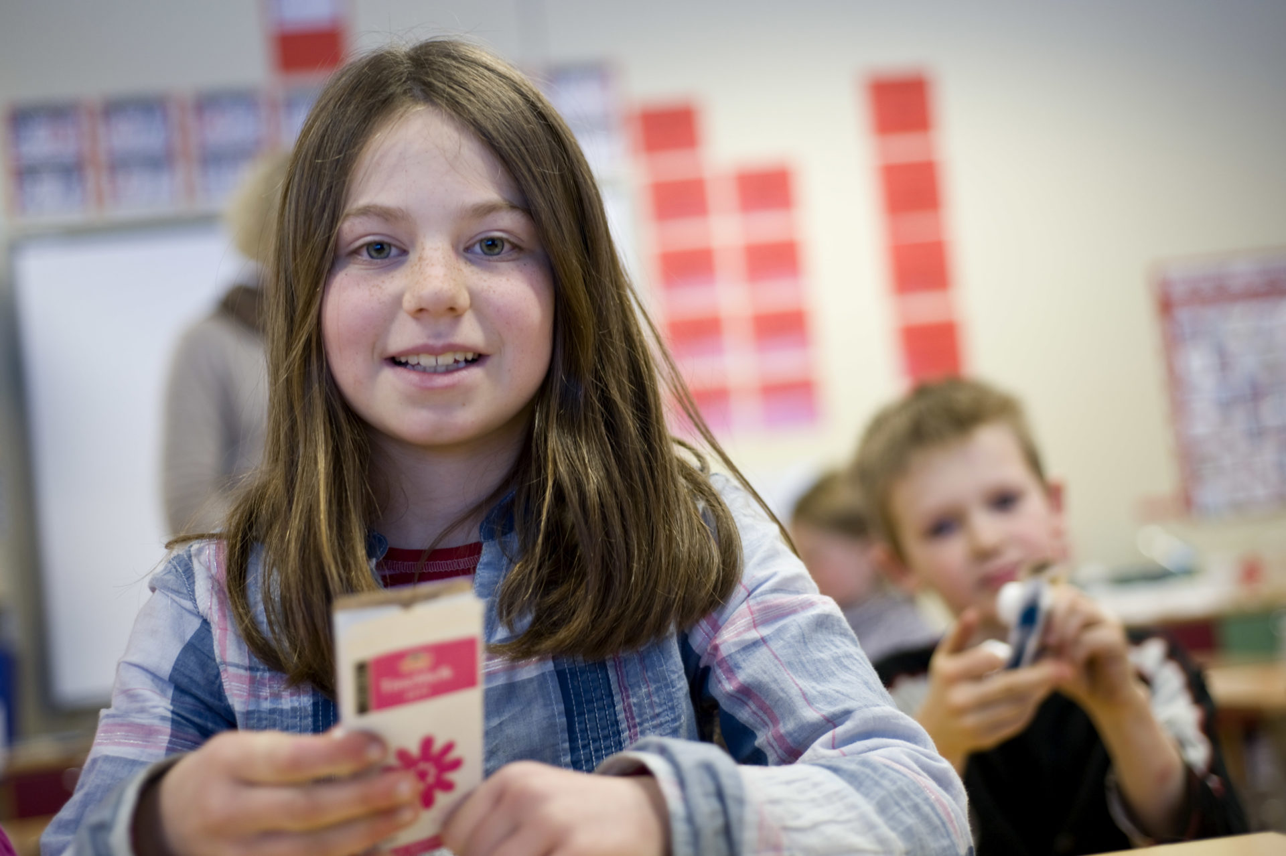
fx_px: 2142
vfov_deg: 22.6
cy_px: 428
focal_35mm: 60
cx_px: 643
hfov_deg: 33.4
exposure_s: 1/50
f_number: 3.2
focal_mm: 60
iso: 400
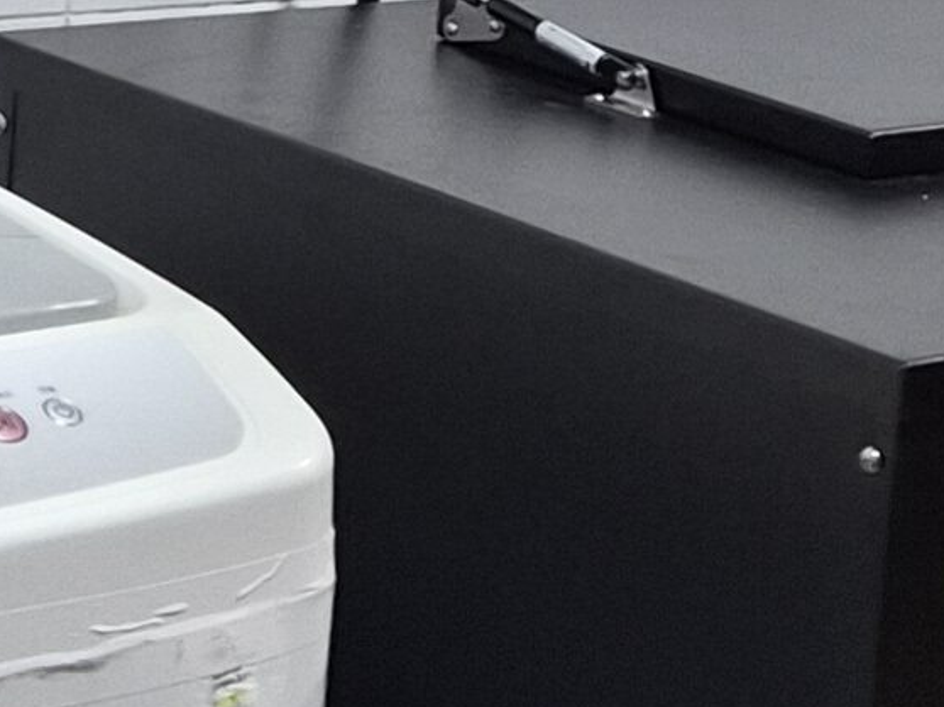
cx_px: 886
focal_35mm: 165
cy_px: -117
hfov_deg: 11.9
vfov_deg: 8.9
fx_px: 4498
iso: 250
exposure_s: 1/120
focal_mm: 5.4
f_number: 1.8
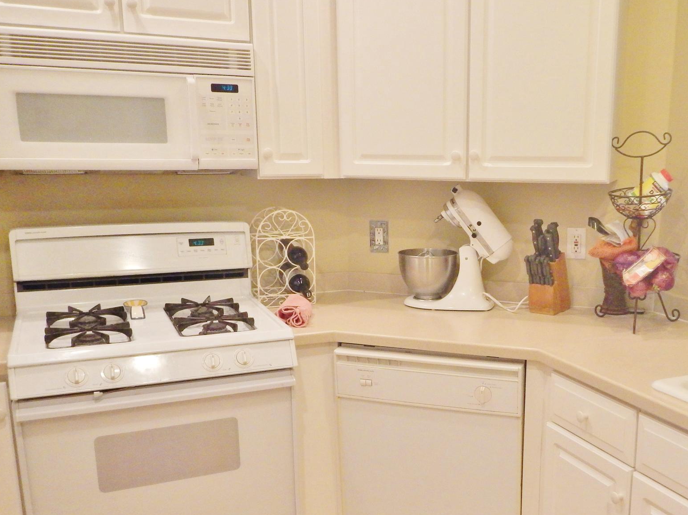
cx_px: 441
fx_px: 735
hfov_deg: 49.5
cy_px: 314
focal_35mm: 37
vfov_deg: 38.5
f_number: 3.9
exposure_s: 1/30
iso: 360
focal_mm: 5
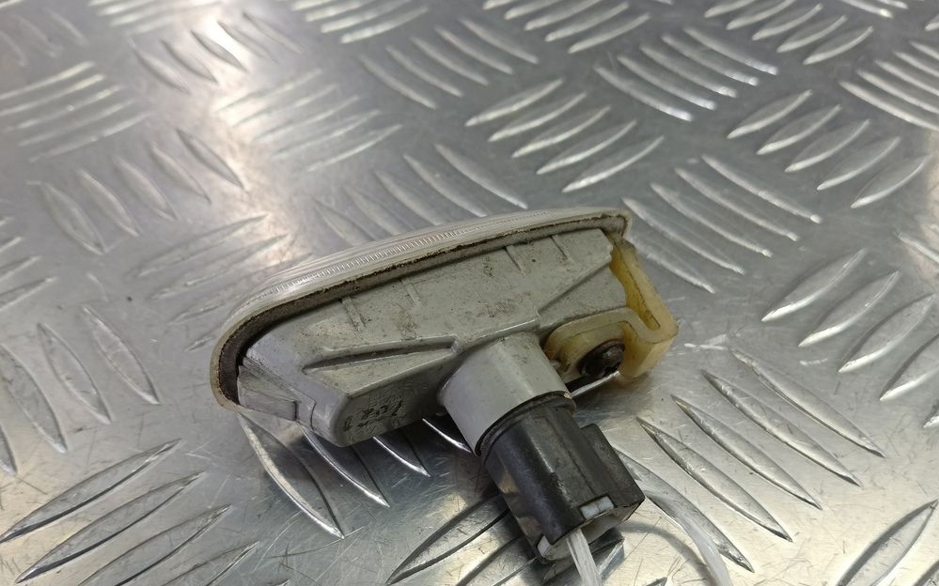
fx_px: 640
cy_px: 345
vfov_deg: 49.0
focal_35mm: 25
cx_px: 466
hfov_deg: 72.6
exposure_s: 1/50
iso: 120
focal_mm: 4.11
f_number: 1.6
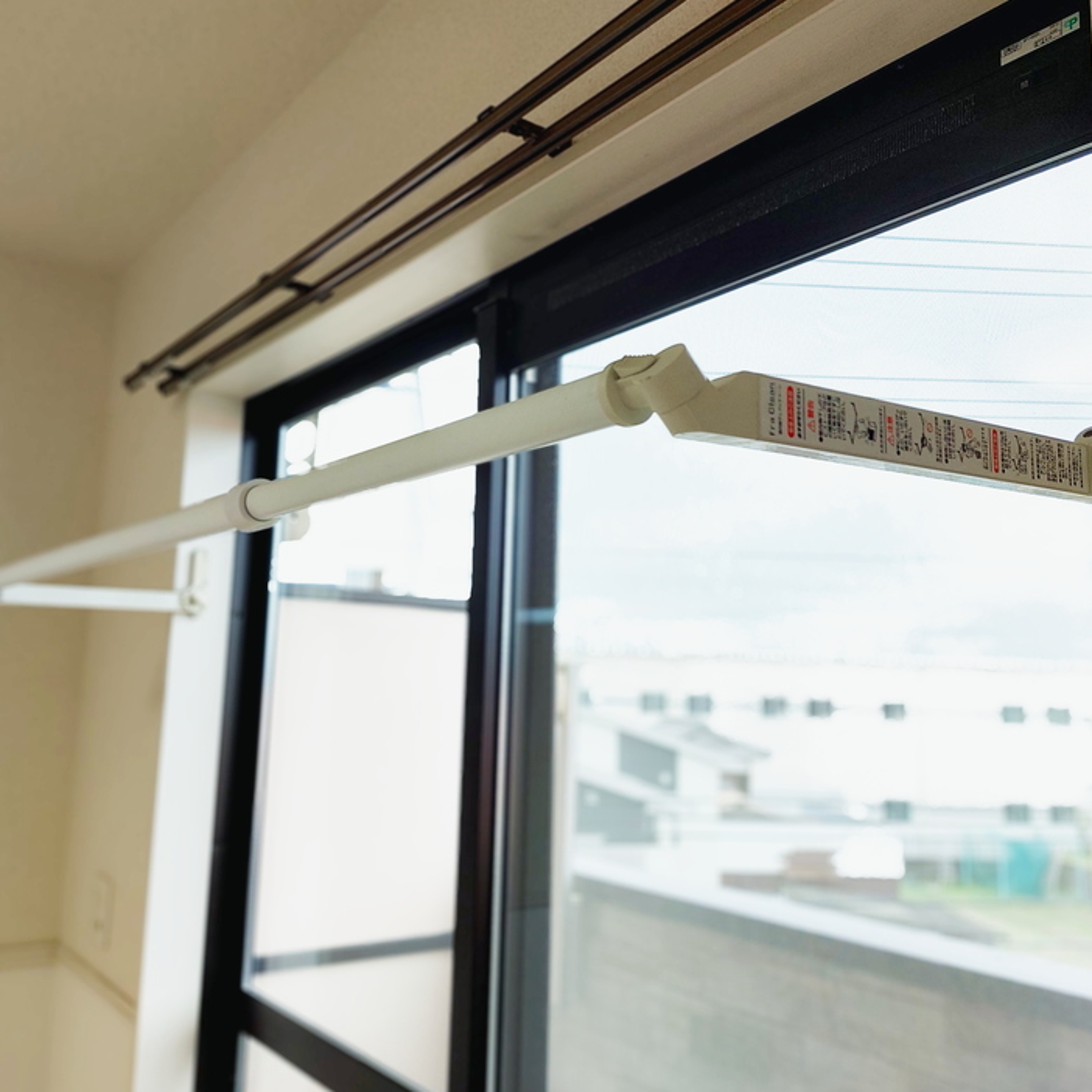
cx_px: 524
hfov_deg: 55.6
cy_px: 537
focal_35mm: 29
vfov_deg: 55.6
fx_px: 1035
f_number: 1.8
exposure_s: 1/120
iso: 32
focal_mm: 5.23
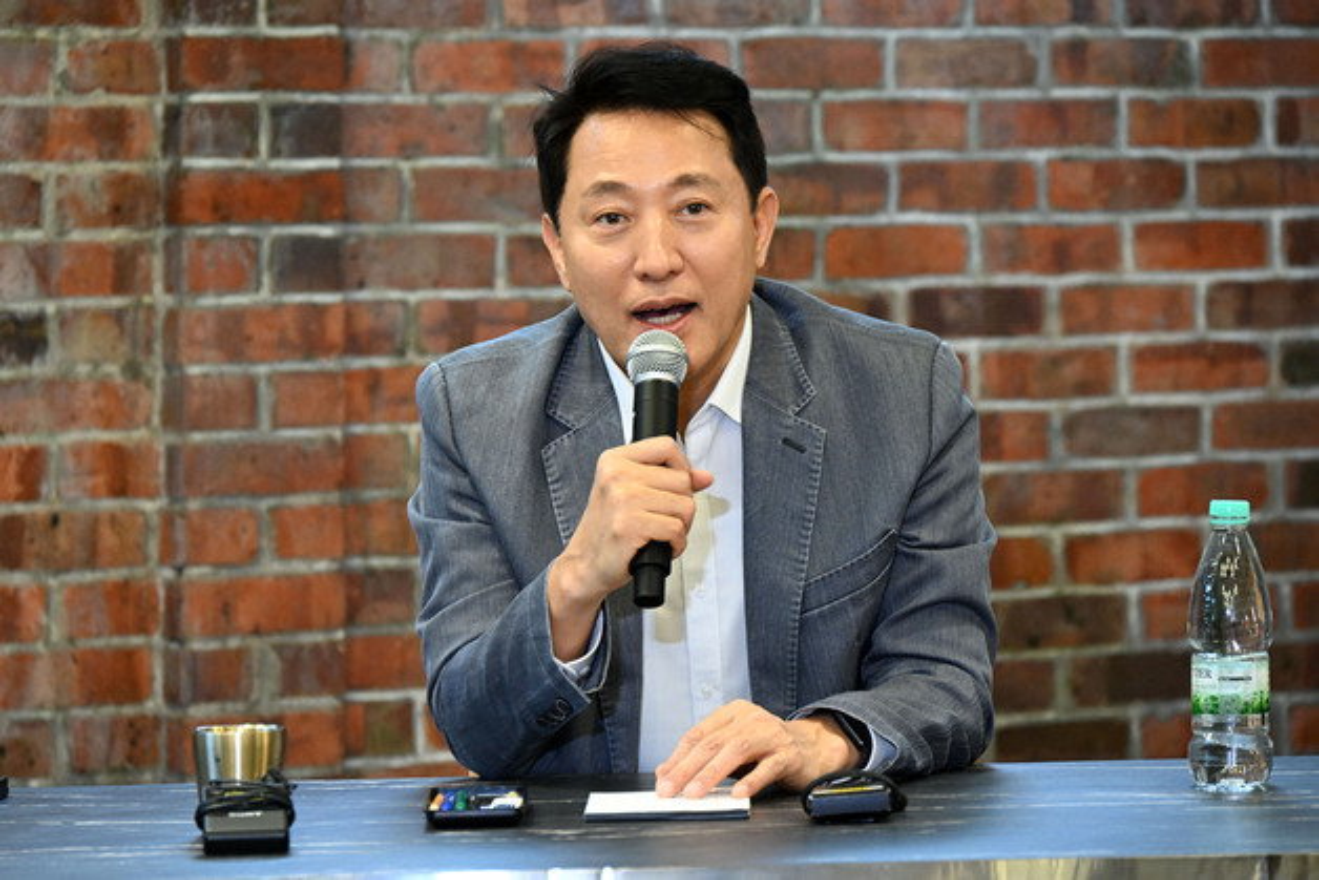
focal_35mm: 170
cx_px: 660
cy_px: 440
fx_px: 6230
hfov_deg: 12.1
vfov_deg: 8.1
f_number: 6.3
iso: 5000
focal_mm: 170
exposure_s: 1/50
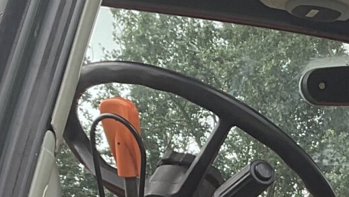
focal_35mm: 156
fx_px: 1444
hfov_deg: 13.1
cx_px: 512
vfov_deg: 7.7
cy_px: 290
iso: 16
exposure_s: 1/171
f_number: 1.8
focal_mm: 3
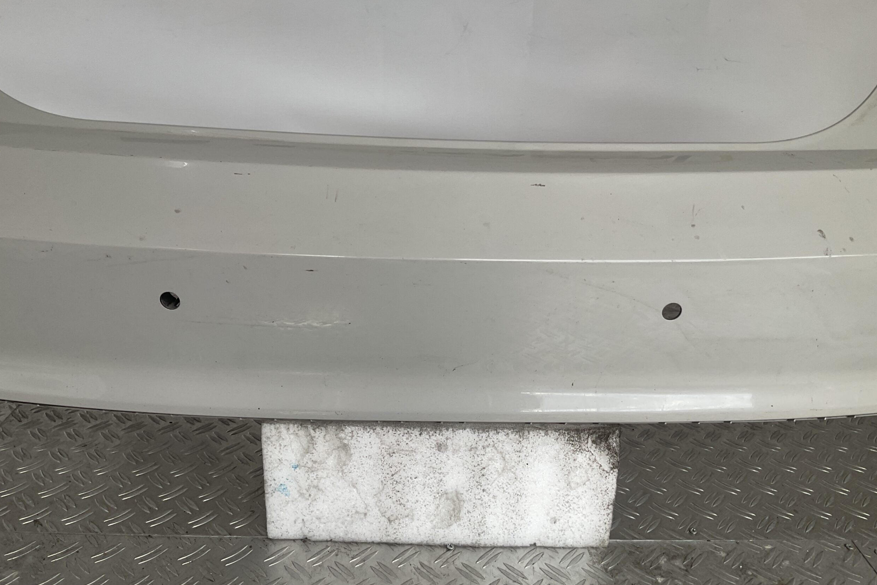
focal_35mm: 31
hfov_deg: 60.3
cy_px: 257
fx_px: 755
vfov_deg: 42.3
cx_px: 446
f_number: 1.8
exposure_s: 1/120
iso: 25
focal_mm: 3
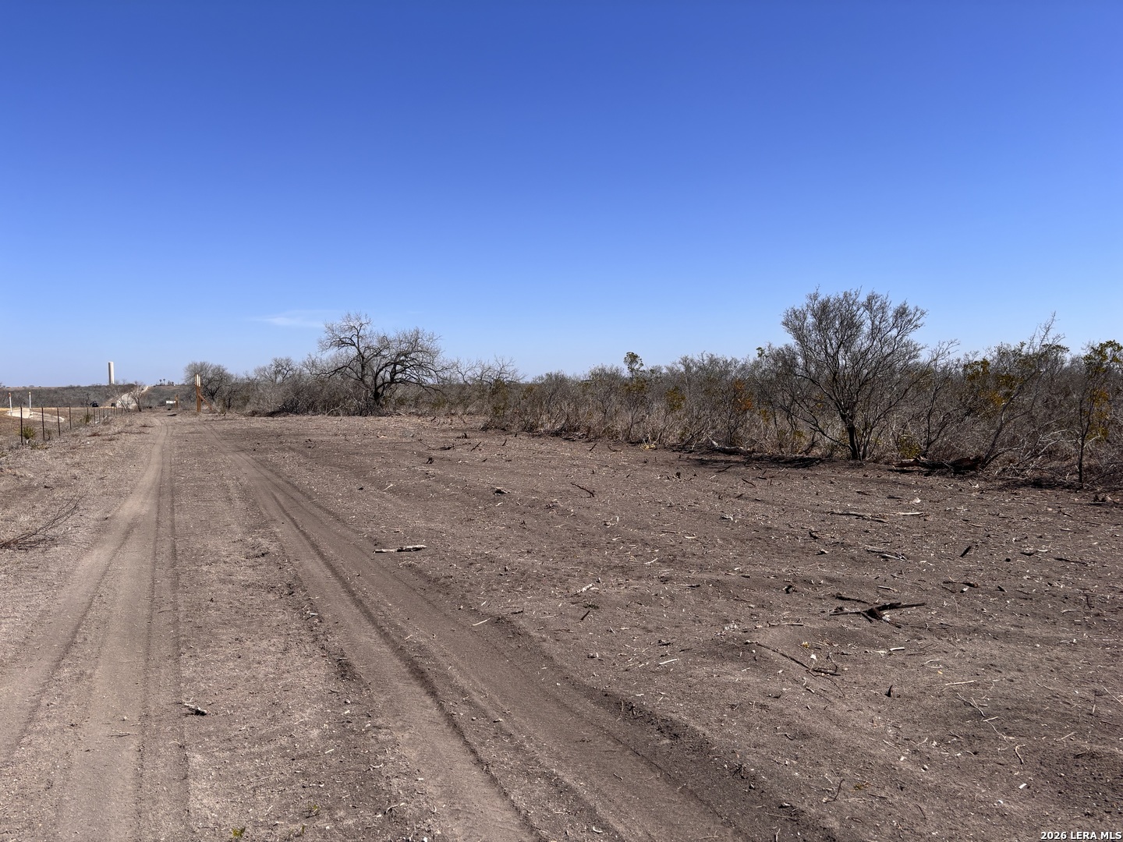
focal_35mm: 26
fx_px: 843
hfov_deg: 67.3
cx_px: 562
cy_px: 421
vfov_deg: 53.1
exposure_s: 1/4630
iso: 50
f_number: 1.6
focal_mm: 5.96
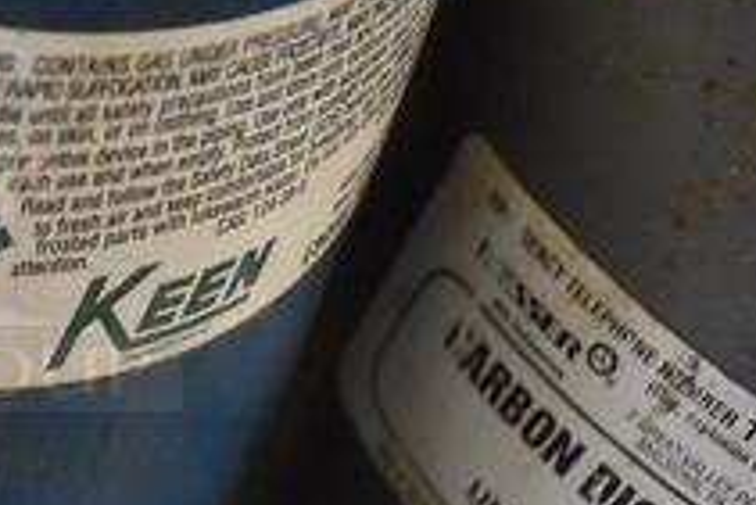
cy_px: 222
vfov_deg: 17.5
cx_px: -215
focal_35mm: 78
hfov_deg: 23.2
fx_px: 1639
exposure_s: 1/60
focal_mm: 18
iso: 2000
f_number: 4
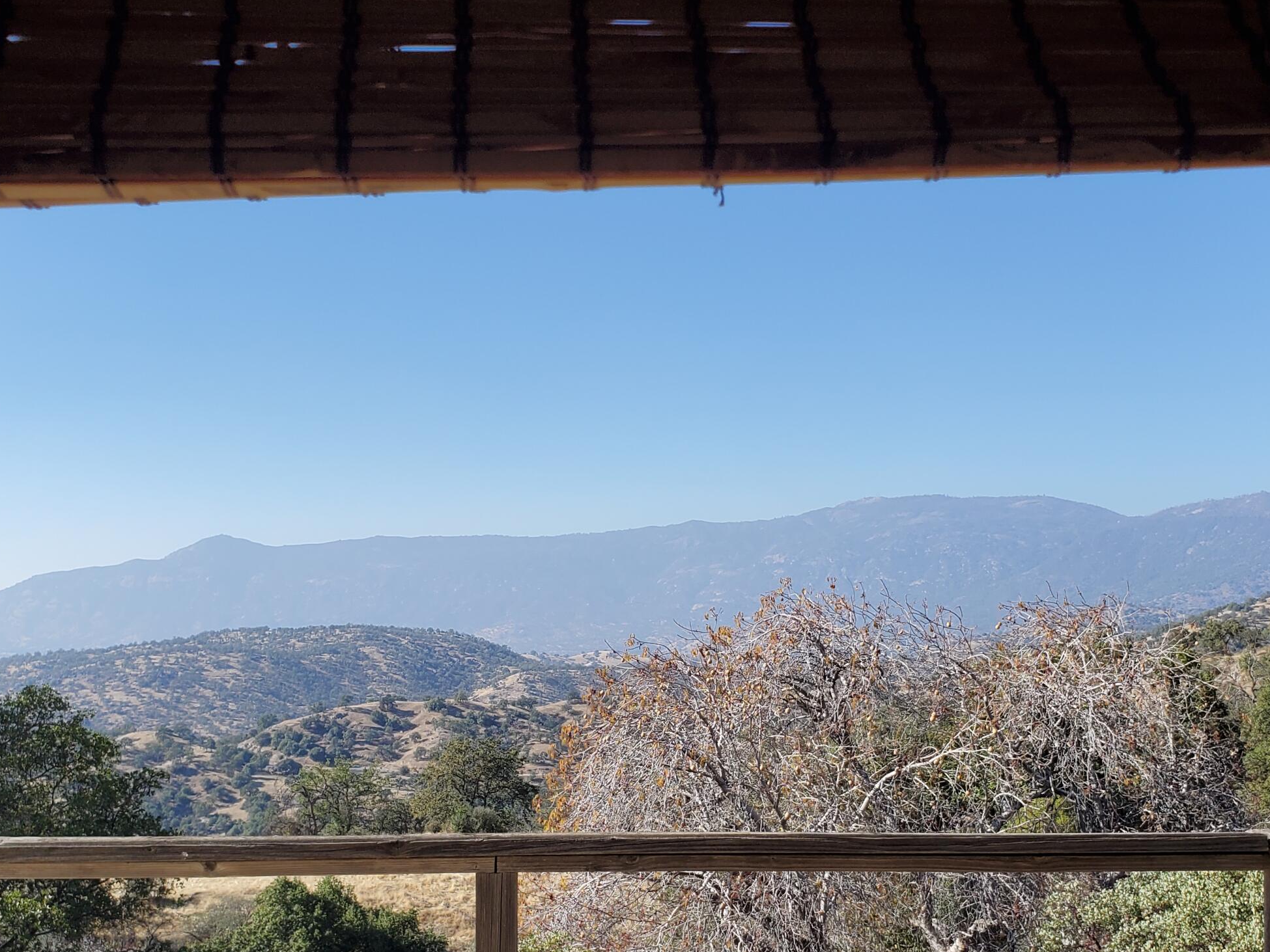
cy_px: 625
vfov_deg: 35.7
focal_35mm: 40
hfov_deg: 46.8
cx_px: 665
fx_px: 1468
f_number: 2.4
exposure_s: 1/1343
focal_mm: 4.3
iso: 50
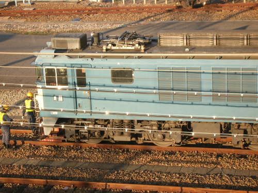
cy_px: 96
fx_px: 782
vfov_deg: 14.1
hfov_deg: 18.7
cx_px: 129
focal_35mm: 105
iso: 50
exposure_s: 1/80.3
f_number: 4.9
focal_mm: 17.4
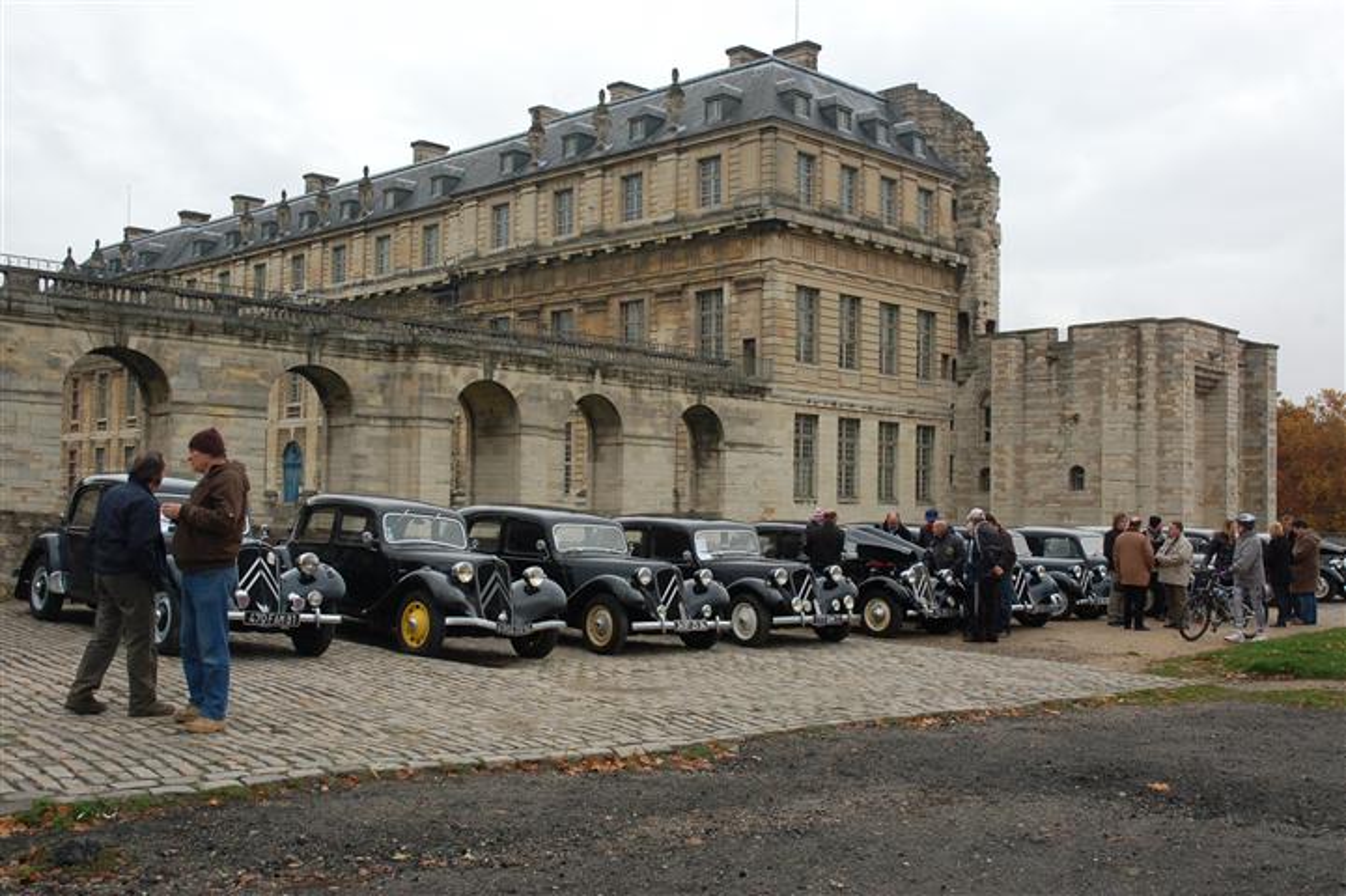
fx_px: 1513
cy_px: 448
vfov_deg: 33.0
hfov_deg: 47.9
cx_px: 673
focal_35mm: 40
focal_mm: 27
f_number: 7.1
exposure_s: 1/200
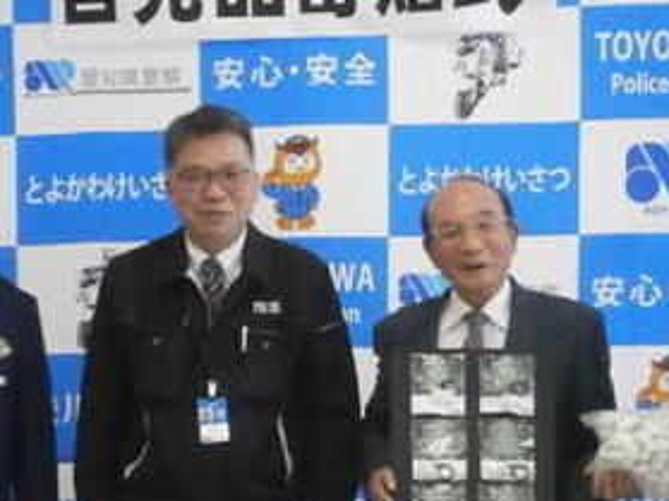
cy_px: 423
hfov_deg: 19.4
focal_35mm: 101
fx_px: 1951
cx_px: 296
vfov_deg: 14.5
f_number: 3.4
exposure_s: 1/200
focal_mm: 8.3
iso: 800
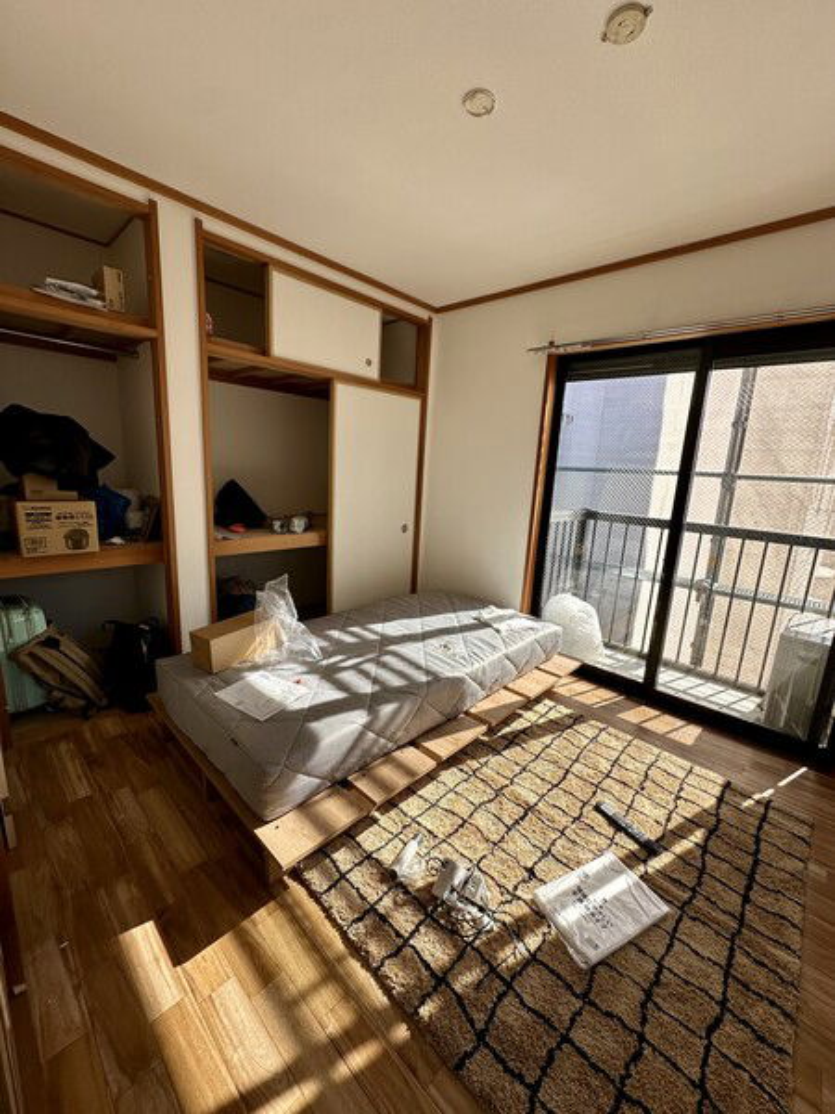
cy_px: 557
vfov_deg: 102.1
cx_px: 418
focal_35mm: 14
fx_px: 450
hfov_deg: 85.7
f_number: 2.2
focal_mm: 2.22
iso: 40
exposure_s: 1/192
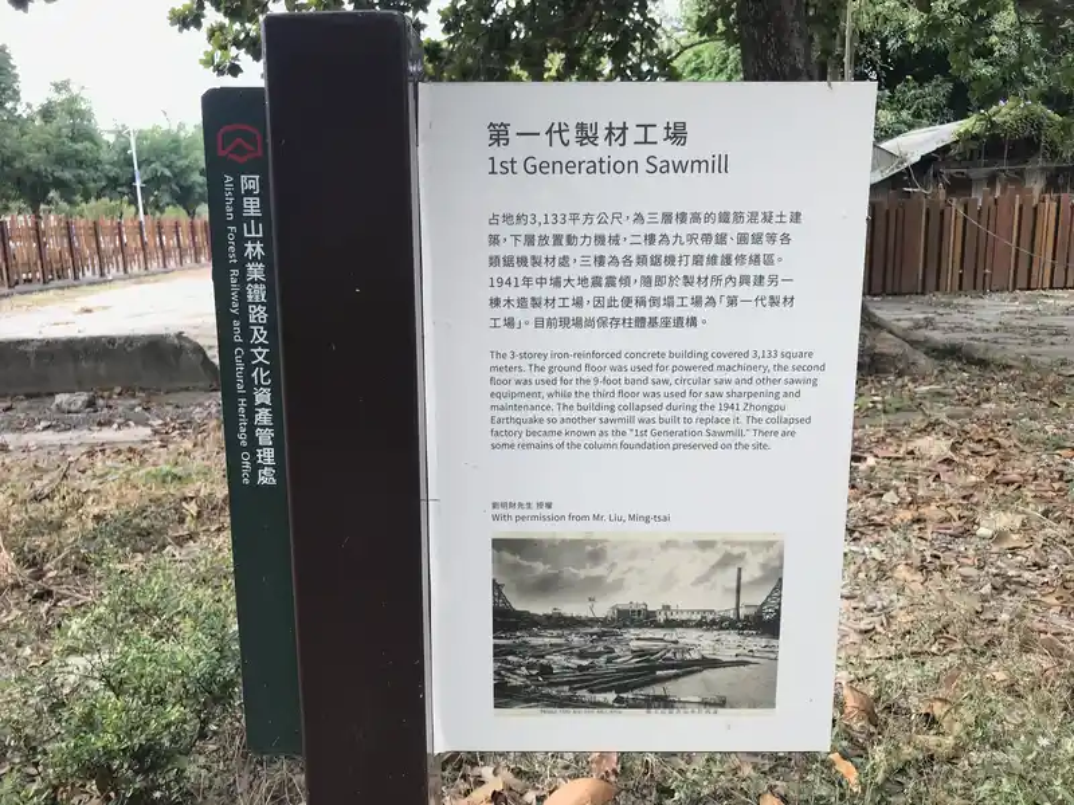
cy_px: 402
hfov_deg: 63.4
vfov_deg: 49.7
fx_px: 869
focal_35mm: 28
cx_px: 537
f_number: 1.8
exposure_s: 1/259
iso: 20
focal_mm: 3.99
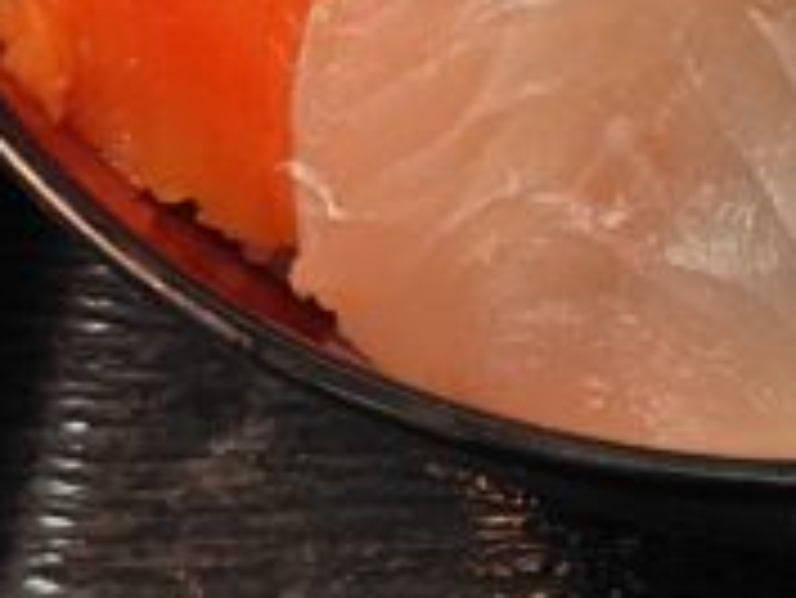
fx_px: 3060
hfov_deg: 12.4
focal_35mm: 133
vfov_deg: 11.1
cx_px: 1749
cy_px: 418
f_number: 1.9
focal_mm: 5.6
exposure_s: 1/50
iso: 1840
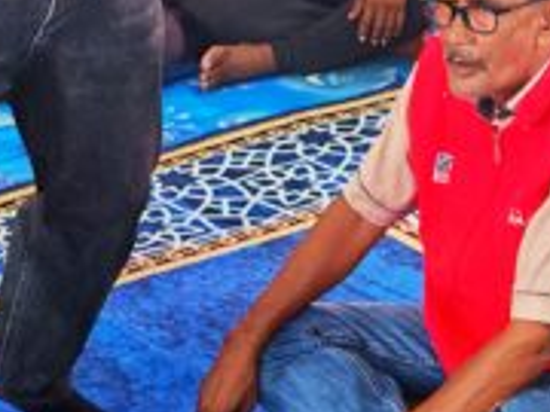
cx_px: 639
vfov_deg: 9.7
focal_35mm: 145
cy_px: -354
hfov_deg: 13.3
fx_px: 2304
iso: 400
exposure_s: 1/150
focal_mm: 6.83
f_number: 2
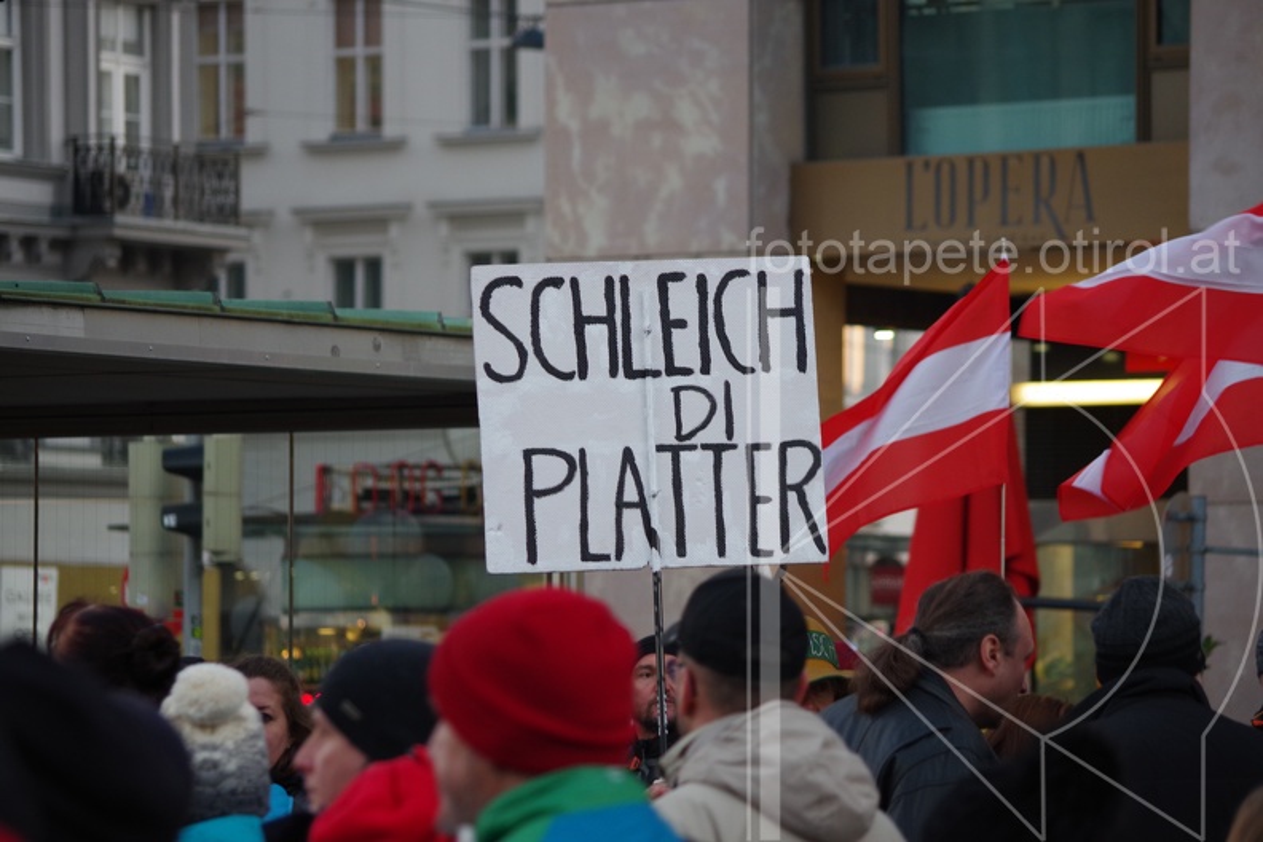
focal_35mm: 187
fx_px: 6560
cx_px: 632
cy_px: 421
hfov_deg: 11.0
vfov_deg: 7.3
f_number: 4.5
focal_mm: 125
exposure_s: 1/80
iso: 800
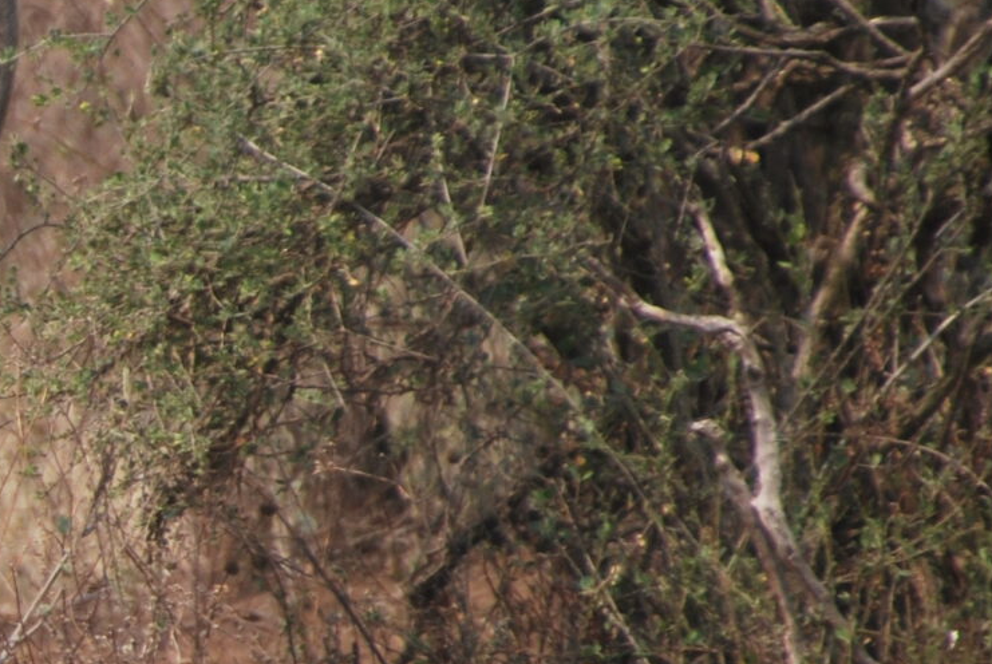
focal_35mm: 1400
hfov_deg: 1.5
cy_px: 582
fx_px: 38623
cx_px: -534
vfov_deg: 1.0
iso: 200
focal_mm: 270
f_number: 6.3
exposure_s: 1/500
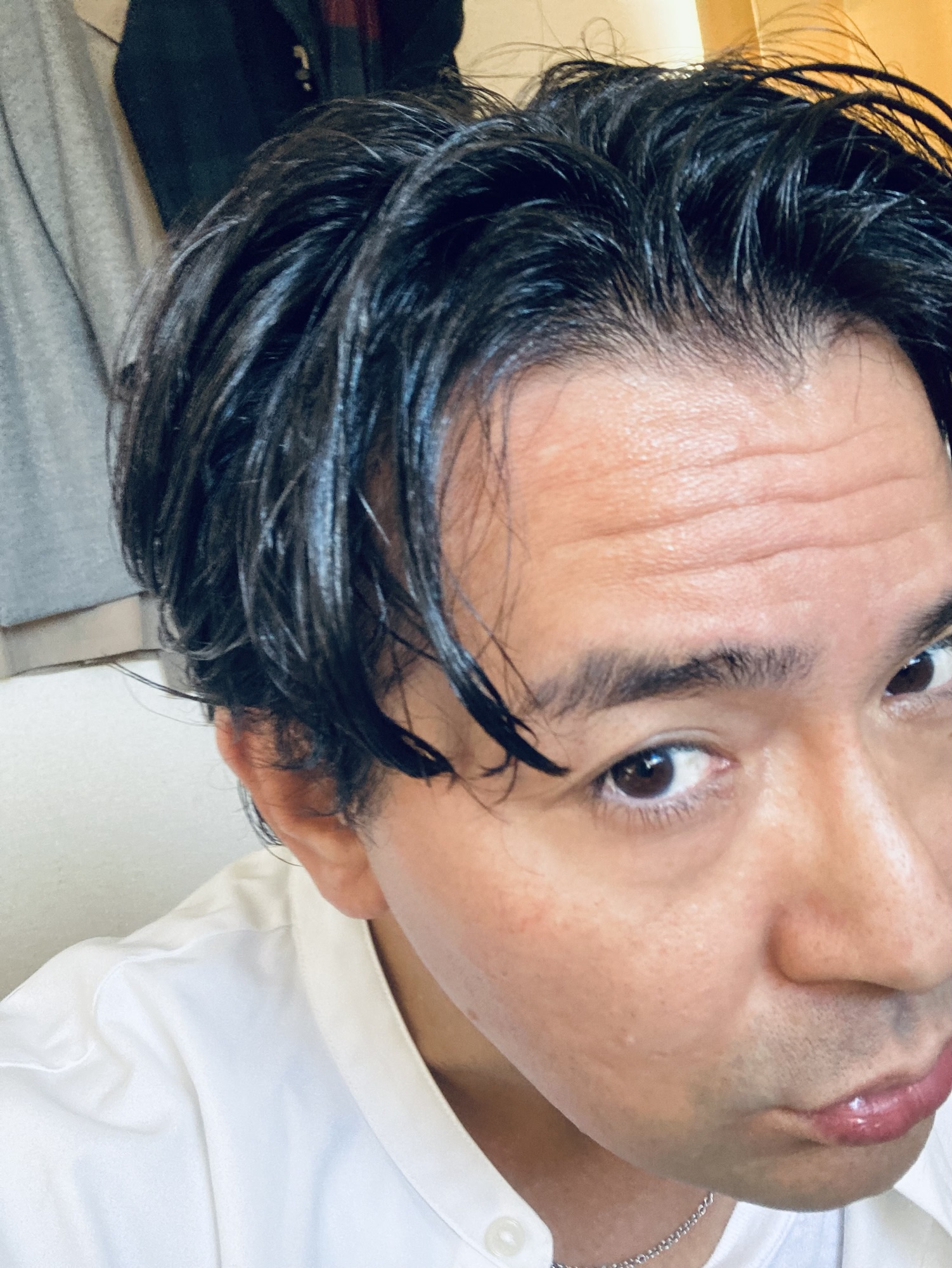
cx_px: 476
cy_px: 634
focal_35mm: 32
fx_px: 1172
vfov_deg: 56.8
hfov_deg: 44.2
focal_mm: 2.87
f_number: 2.2
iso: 125
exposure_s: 1/60
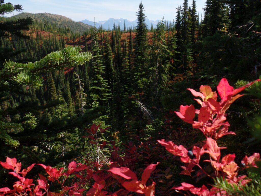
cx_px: 130
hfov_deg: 52.6
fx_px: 264
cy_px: 98
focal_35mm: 35
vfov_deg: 40.7
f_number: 3.4
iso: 80
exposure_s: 1/750
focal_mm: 6.2
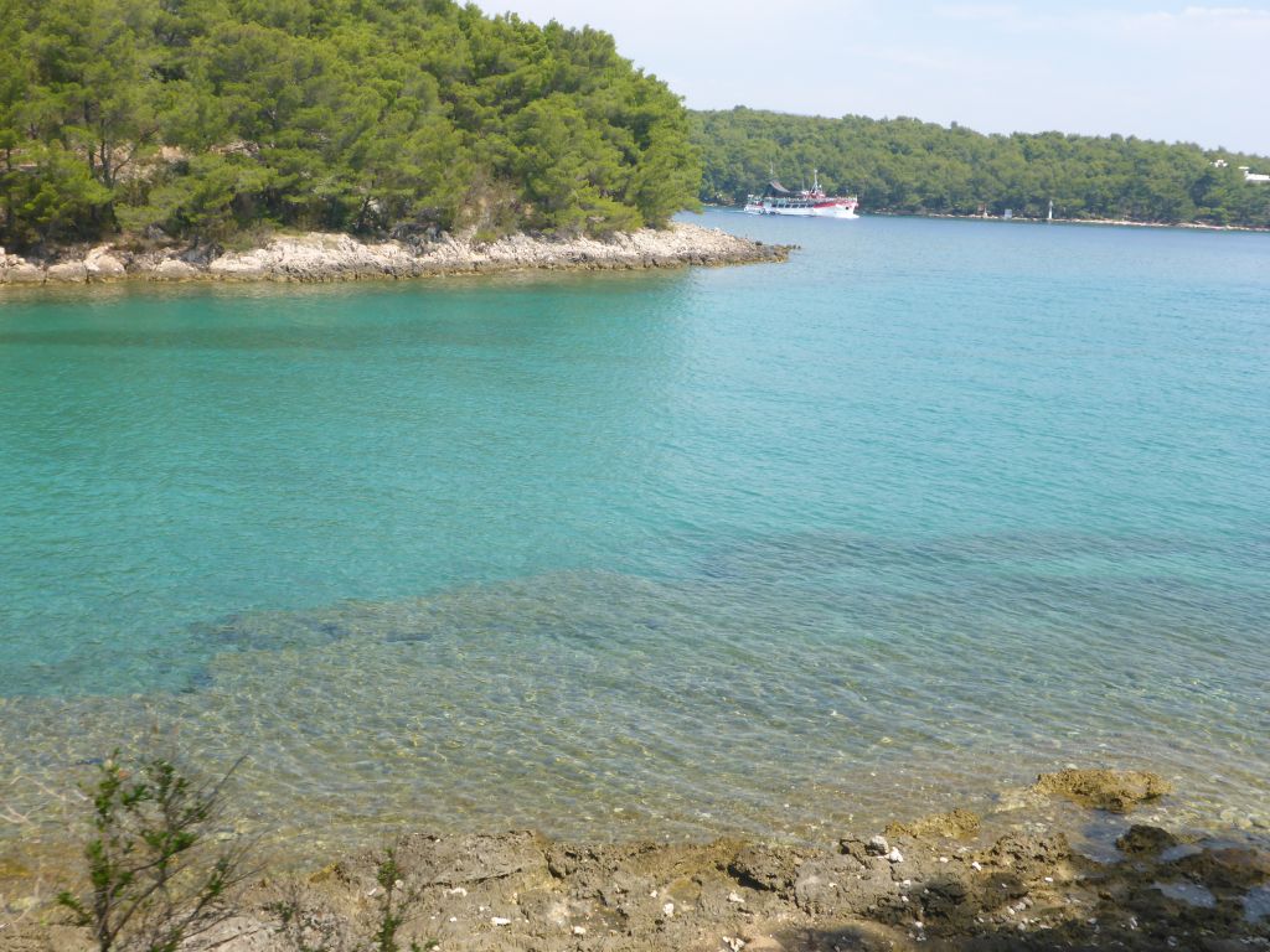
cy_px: 476
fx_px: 1468
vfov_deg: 36.0
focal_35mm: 40
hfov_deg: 46.8
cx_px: 635
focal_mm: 6.8
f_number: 4
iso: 100
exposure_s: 1/500
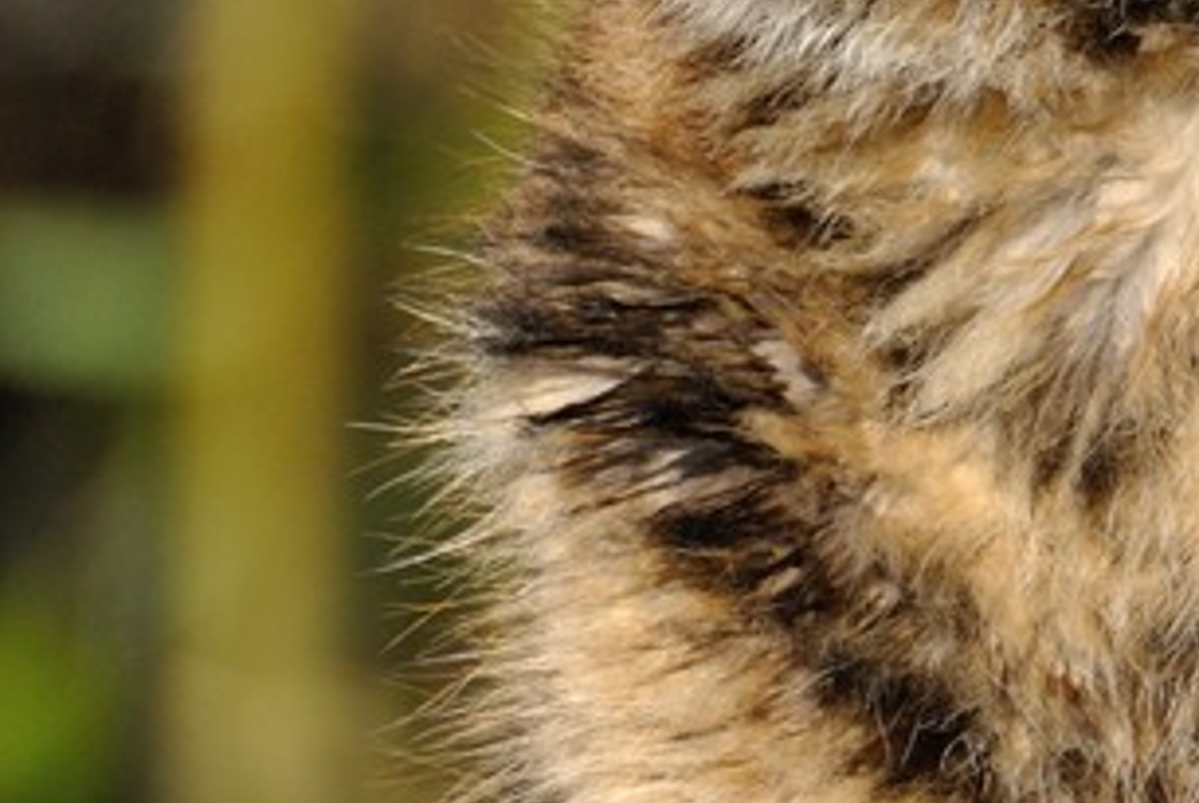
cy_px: -190
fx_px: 100360
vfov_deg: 0.5
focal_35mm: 3009
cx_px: 1849
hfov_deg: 0.7
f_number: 6.3
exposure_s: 1/500
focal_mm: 600
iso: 220
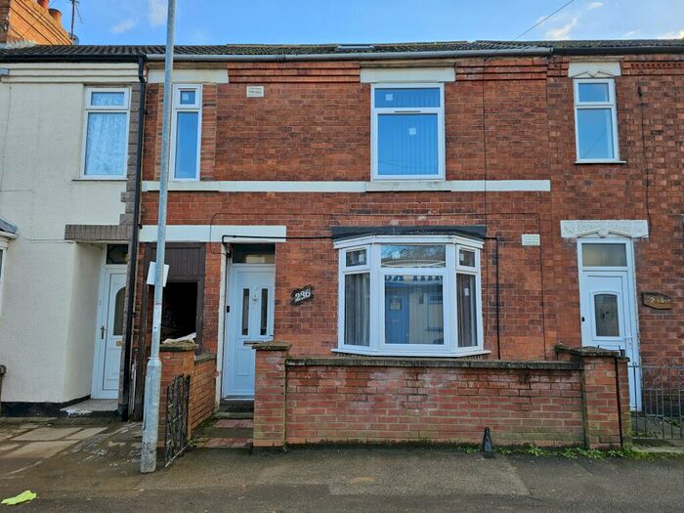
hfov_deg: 73.9
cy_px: 256
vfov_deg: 58.9
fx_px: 454
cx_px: 342
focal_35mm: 23
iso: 12
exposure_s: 1/100
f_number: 1.7
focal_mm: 6.3
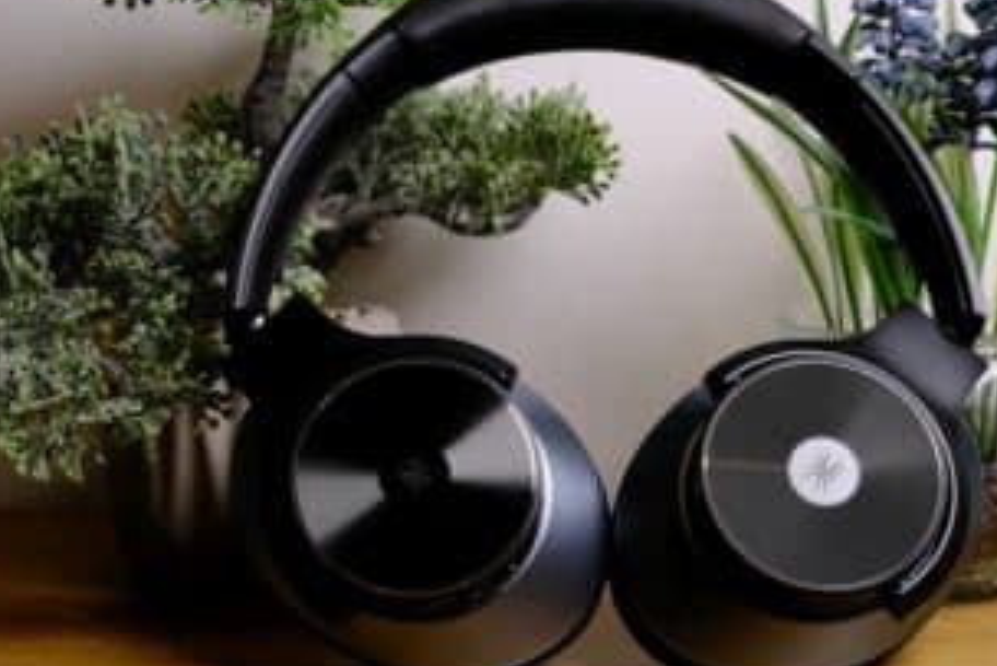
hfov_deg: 29.6
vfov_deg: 20.0
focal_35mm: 68
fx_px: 1884
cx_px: 597
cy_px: 377
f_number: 8
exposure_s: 1/52
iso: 320
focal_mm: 35.3
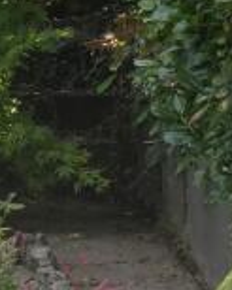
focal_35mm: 512
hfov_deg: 3.0
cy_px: 475
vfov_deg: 3.8
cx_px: -426
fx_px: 4399
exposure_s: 1/100
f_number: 4.5
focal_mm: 14.1
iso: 80
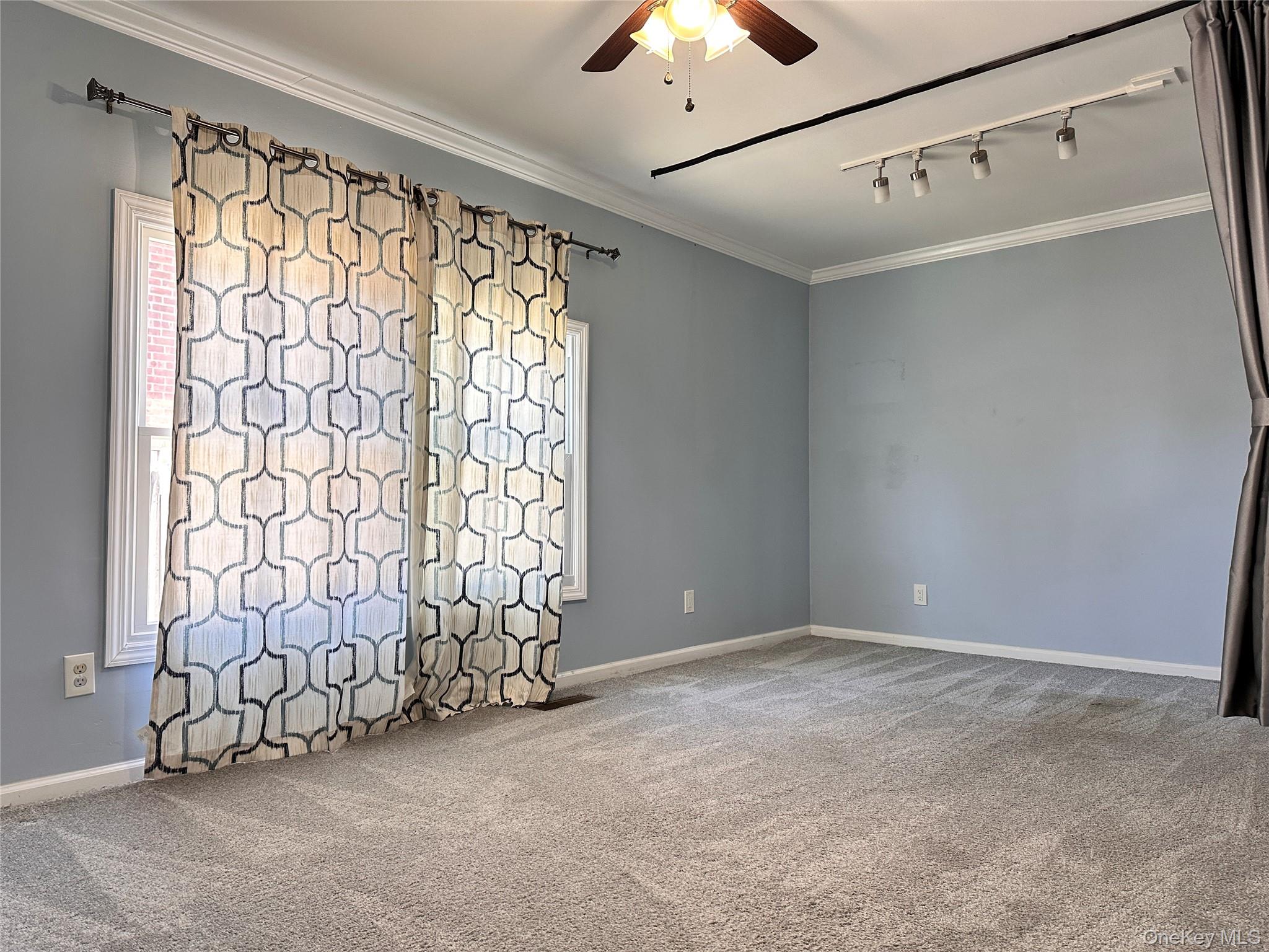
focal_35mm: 24
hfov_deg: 71.6
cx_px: 634
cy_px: 476
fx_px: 880
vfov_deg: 56.8
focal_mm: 6.86
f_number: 1.78
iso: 160
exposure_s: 1/120
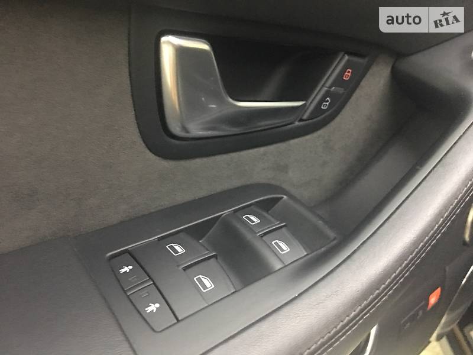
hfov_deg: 61.7
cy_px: 178
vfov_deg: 48.2
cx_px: 236
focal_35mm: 29
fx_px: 396
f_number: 2.2
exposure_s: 1/8
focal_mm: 4.2
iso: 160
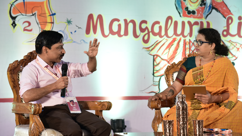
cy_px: 60
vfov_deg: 13.4
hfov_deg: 23.7
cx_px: 121
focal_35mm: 90
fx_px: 578
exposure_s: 1/125
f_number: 6.3
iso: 2000
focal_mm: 85
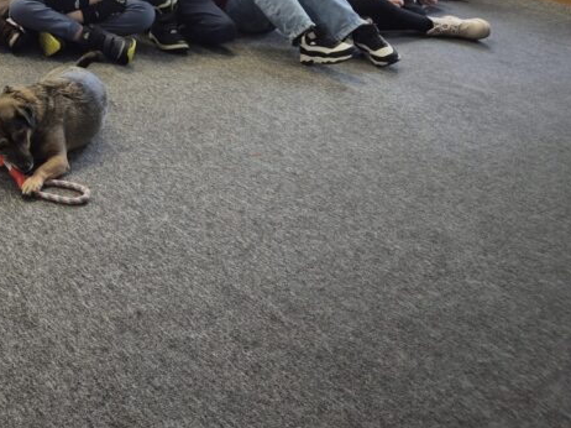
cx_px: -36
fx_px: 841
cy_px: -6
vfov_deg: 26.9
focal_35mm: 51
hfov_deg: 33.4
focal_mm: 5.4
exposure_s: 1/100
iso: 320
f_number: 1.8
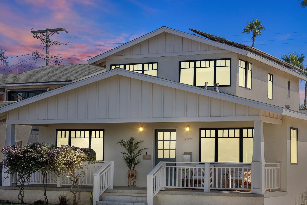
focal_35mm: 80
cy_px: 117
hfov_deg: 25.2
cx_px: 192
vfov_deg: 17.0
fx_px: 684
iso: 80
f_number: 6.3
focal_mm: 51.1
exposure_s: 1/250
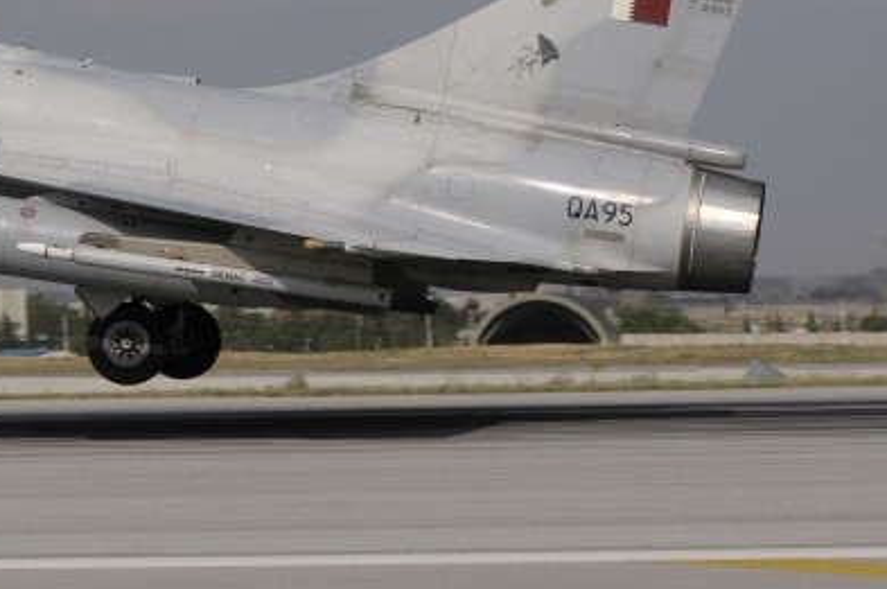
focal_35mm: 214
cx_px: 74
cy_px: 125
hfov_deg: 9.6
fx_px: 5266
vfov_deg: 6.4
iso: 320
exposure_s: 1/1600
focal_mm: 70
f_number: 10
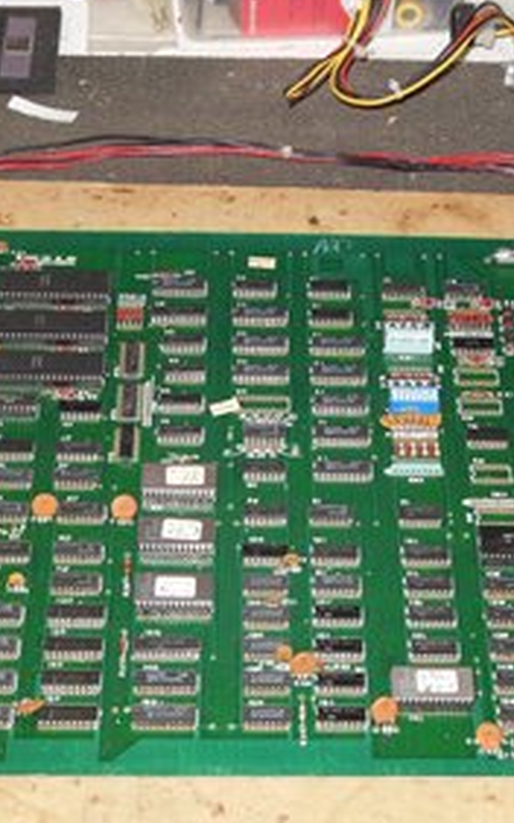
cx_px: 289
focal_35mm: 64
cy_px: 449
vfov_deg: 32.0
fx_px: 1436
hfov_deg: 20.3
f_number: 3.6
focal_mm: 6.8
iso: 200
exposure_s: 1/30
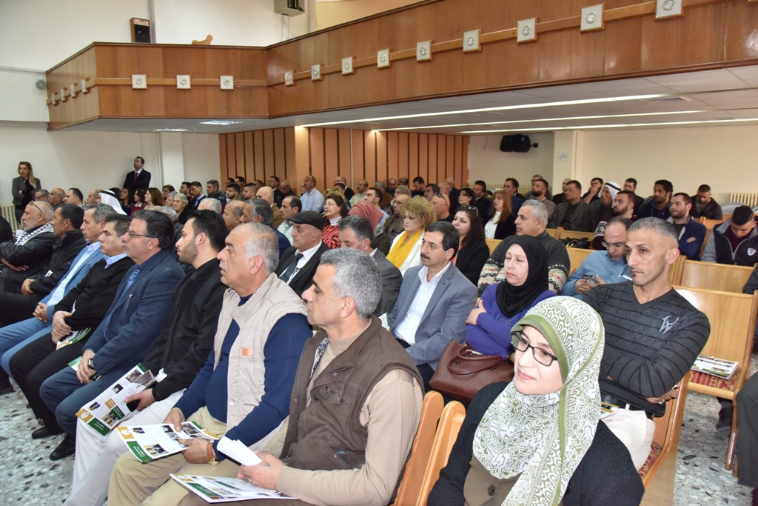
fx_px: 505
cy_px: 253
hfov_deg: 73.7
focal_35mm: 24
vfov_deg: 53.1
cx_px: 379
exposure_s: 1/200
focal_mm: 24
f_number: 6.3
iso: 2500
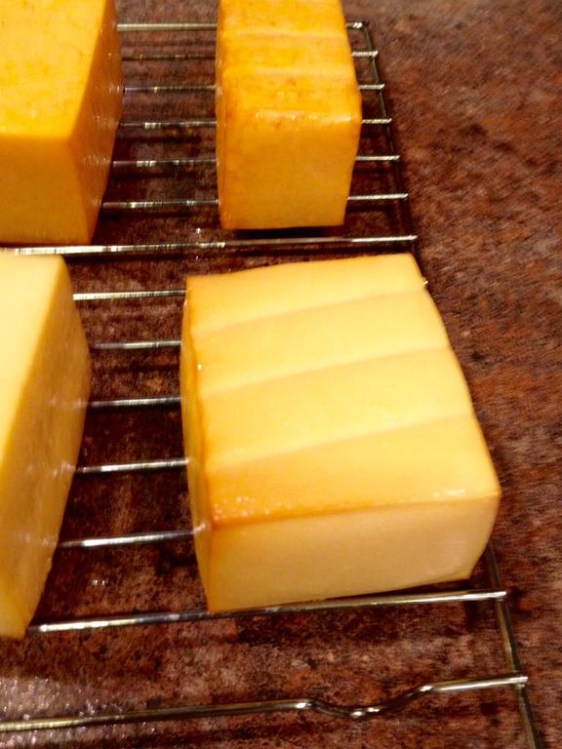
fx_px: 888
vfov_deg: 45.7
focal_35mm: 41
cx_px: 306
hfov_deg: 35.1
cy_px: 324
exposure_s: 1/20
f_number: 2.4
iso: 200
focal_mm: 4.28
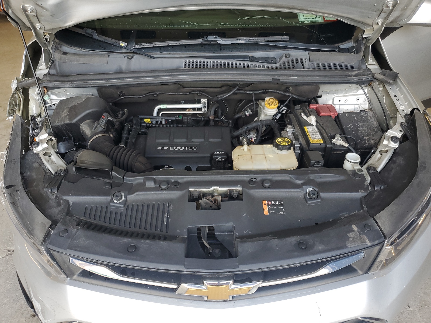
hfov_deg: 67.3
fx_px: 324
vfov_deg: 53.1
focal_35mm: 26
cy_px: 162
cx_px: 216
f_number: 1.5
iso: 57
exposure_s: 1/120
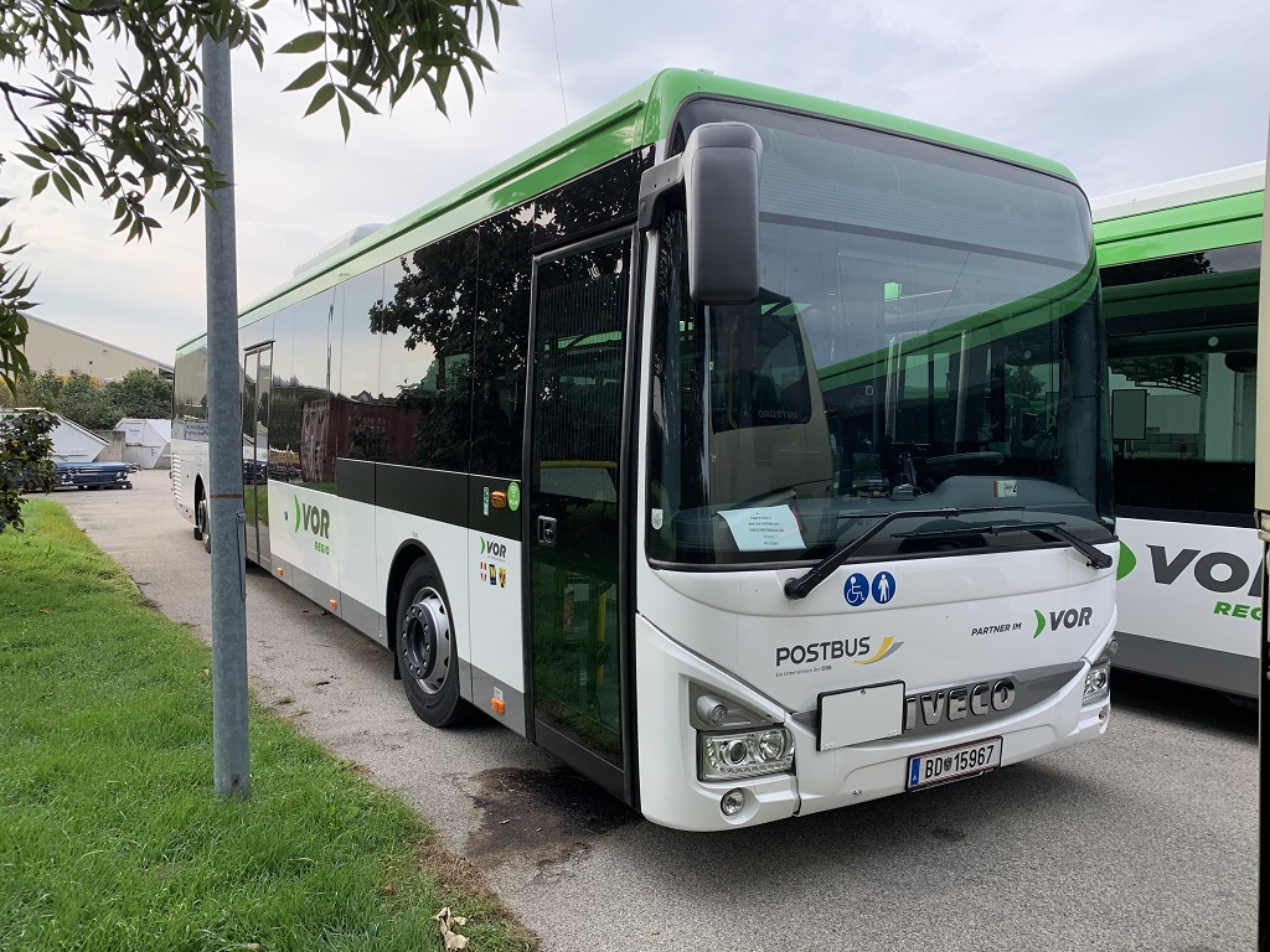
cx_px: 635
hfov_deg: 67.3
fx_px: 954
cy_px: 476
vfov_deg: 53.1
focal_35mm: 26
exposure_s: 1/580
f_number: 1.8
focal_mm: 4.25
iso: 25
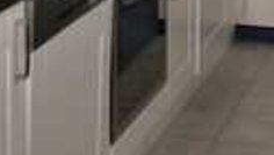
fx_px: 967
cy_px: -261
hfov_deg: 16.1
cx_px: 153
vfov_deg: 8.1
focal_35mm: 133
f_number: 2.8
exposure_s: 1/30
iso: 100
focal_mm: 5
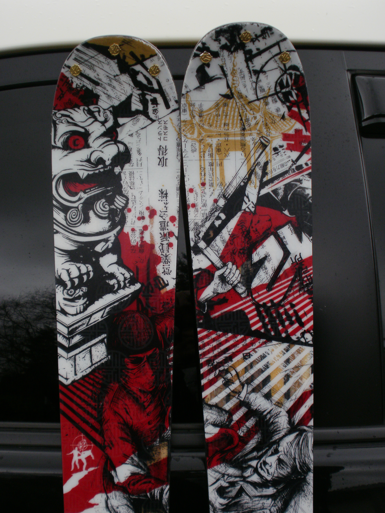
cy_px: 256
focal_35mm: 44
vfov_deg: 42.9
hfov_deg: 32.9
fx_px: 652
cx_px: 192
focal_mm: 7.7
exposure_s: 1/50
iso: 100
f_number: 4
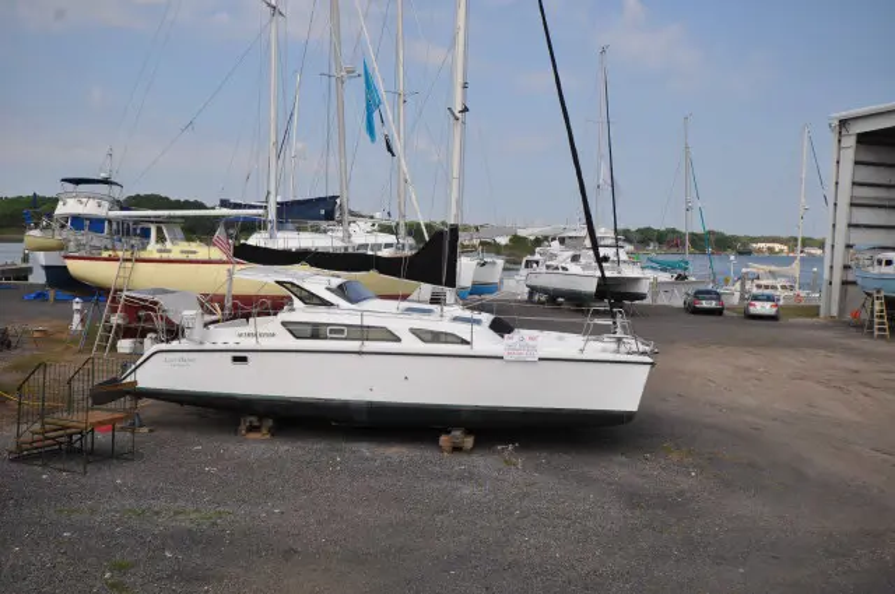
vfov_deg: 36.8
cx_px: 448
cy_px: 297
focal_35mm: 36
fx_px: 894
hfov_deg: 53.2
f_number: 10
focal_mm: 24
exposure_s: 1/400
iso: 200
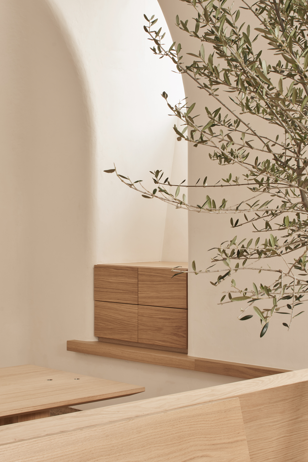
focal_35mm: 67
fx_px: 859
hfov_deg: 20.3
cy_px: 231
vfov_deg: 30.1
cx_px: 154
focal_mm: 45
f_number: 13
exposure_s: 1
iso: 100
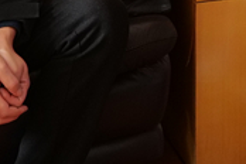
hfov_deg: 17.8
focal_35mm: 105
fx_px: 717
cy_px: -212
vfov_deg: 11.2
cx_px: 346
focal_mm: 20
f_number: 3.5
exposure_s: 1/60
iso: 3200
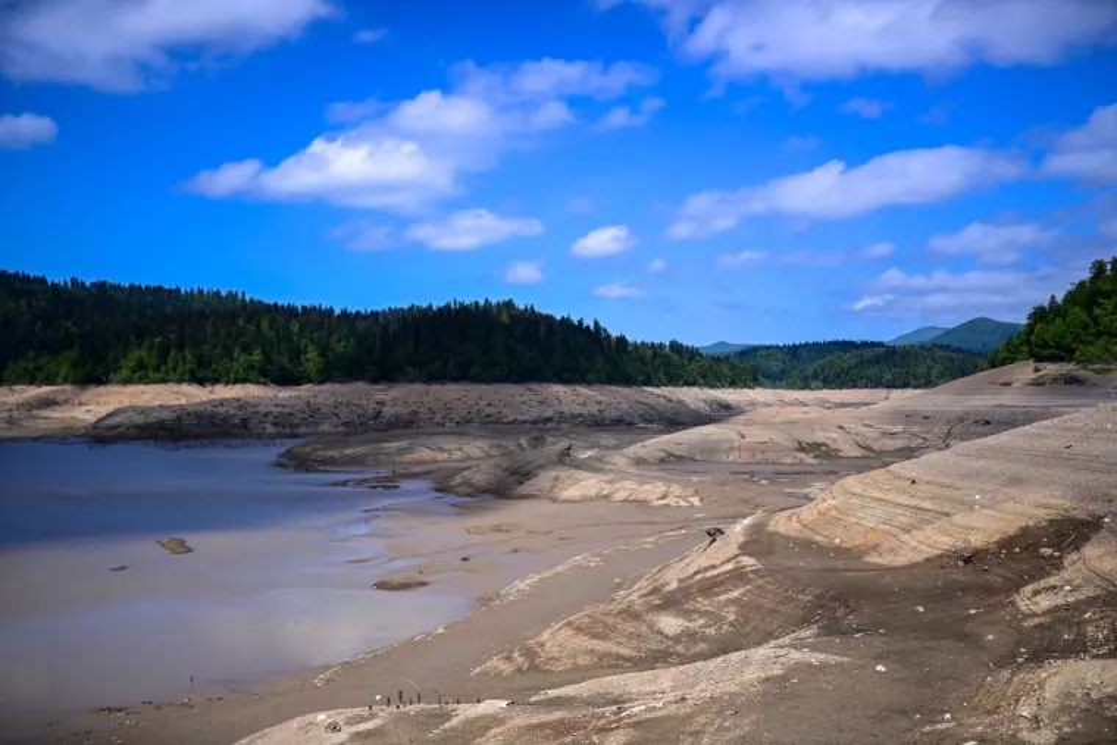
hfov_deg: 54.4
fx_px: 1086
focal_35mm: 35
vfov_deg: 37.9
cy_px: 372
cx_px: 558
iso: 100
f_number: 2.8
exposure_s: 1/8000
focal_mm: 35
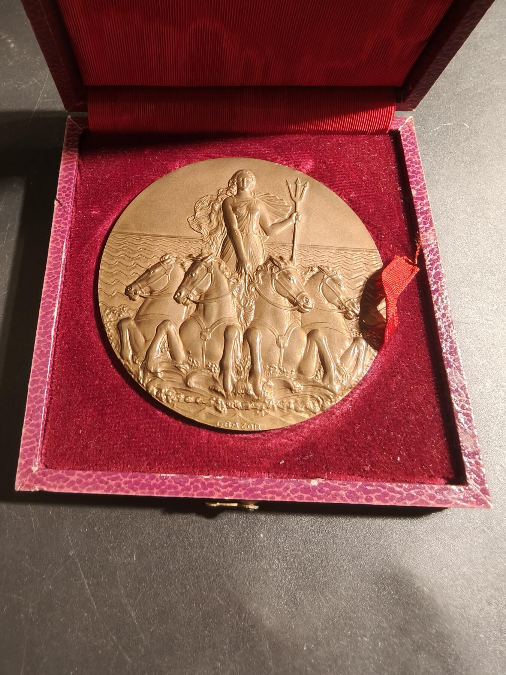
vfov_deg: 73.9
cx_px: 253
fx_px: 448
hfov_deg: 58.9
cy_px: 338
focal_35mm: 23
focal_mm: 2.32
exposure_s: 1/50
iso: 250
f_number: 2
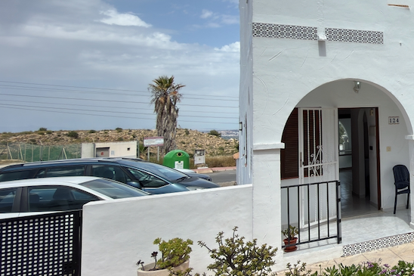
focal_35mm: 34
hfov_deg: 43.8
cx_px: 450
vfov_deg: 38.4
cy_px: 91
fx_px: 391
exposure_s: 1/567
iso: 25
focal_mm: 2.22
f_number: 2.2
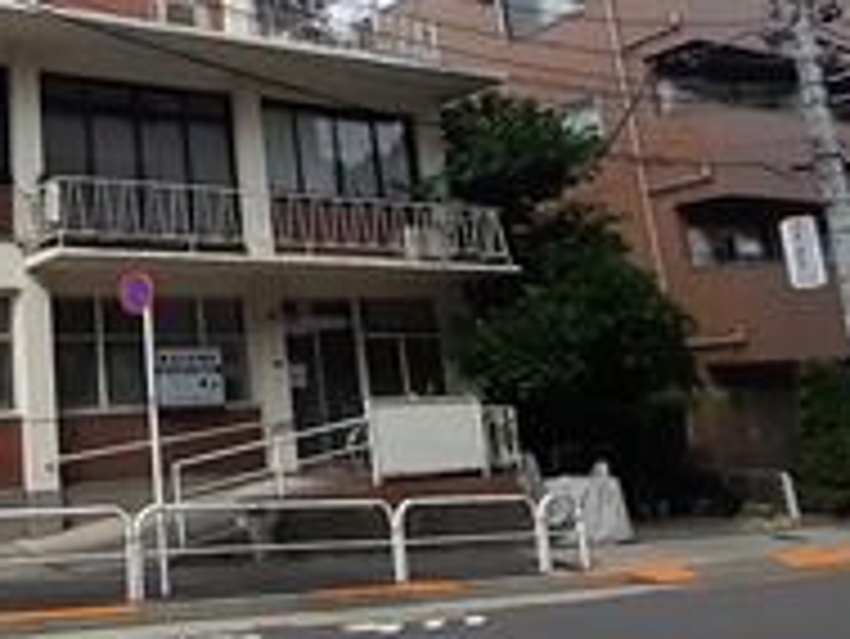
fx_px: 811
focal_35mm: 33
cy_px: 230
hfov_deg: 45.3
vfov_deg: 42.6
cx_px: -27
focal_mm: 1.13
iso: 100
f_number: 2.2
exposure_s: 1/1131
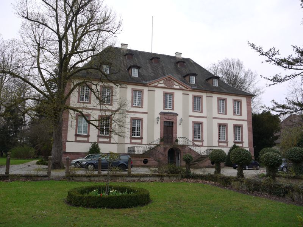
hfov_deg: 63.4
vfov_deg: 49.7
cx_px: 152
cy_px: 114
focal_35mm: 28
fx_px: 245
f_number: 5.6
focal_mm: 14
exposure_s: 1/320
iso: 100
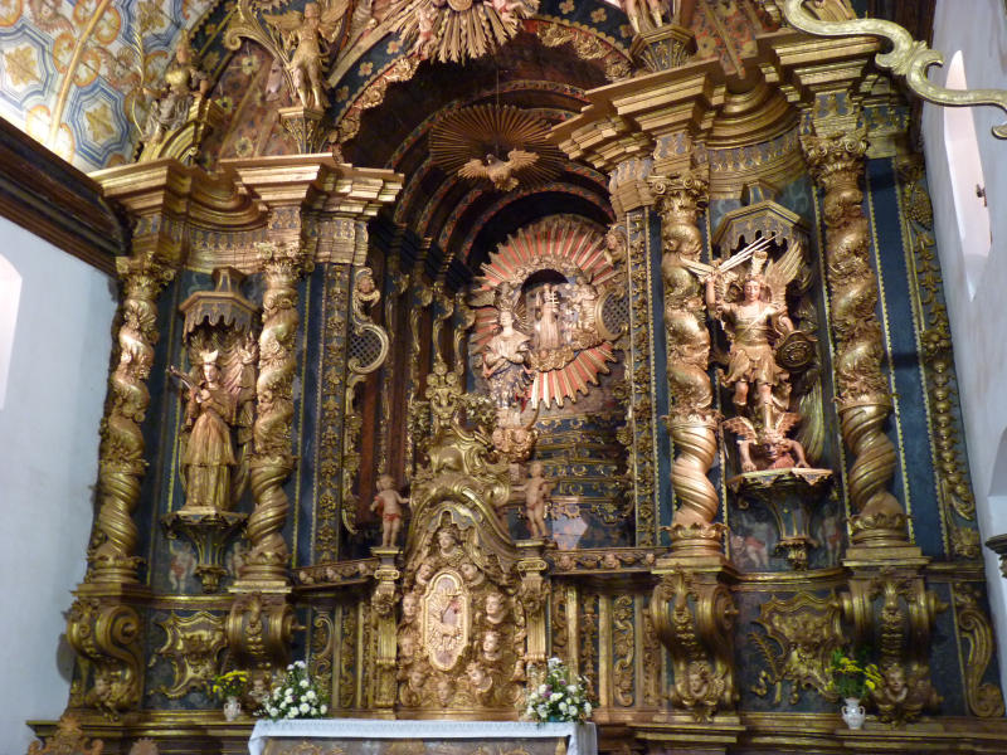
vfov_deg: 41.8
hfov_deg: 54.0
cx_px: 504
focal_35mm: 34
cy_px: 378
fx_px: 989
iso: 400
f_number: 3
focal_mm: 6
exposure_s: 1/6
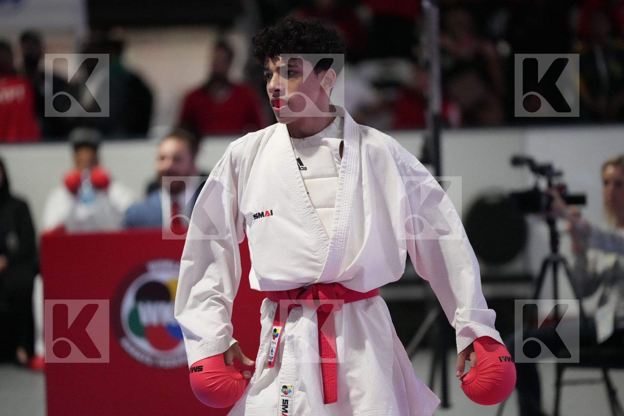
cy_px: 208
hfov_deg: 10.8
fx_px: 3310
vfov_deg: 7.2
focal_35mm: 191
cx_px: 312
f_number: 2.8
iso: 10000
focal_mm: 191
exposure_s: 1/800
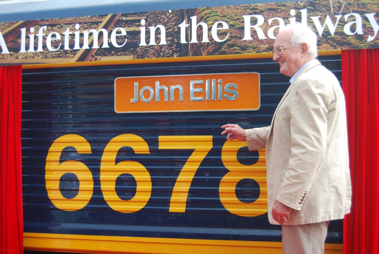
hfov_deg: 42.3
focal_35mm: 46
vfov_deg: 29.0
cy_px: 127
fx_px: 490
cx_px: 190
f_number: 5
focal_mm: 31
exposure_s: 1/100
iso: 200
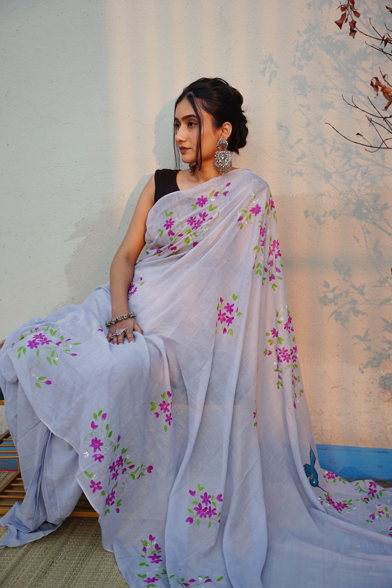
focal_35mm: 47
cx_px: 196
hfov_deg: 28.7
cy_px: 294
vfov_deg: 41.9
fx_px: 768
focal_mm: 47
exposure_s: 1/400
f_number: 3.5
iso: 640
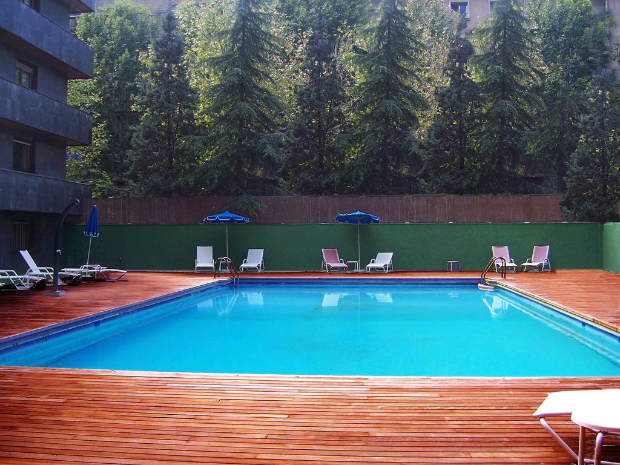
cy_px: 232
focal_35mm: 36
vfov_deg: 39.7
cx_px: 310
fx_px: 645
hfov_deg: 51.4
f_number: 3
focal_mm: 6
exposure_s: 1/180
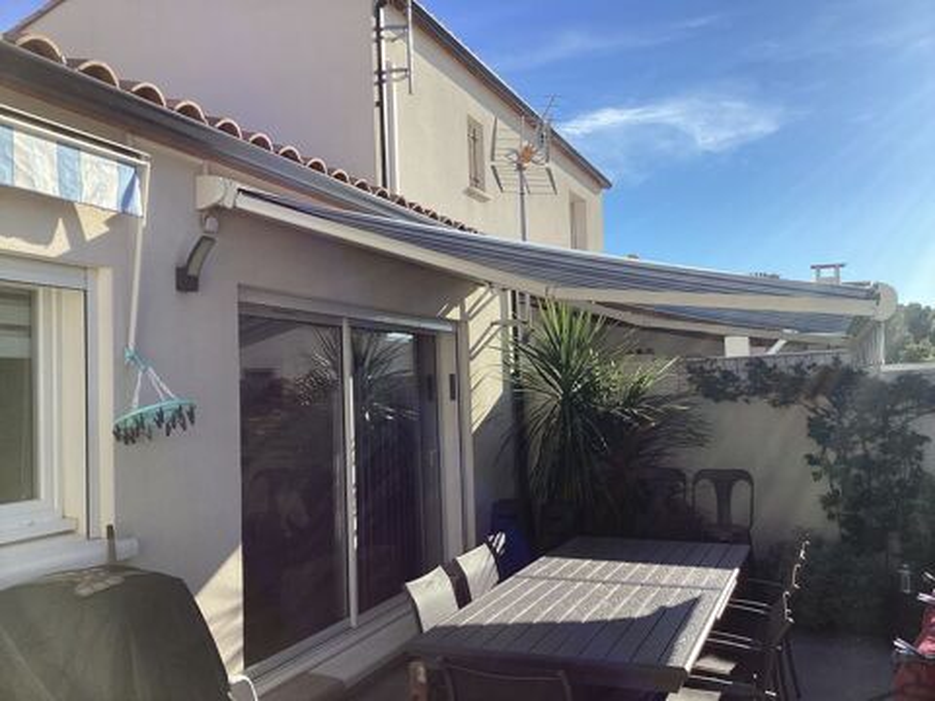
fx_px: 837
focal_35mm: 31
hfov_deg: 58.4
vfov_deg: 45.4
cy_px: 350
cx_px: 468
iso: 25
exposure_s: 1/1294
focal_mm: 3.3
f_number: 2.4
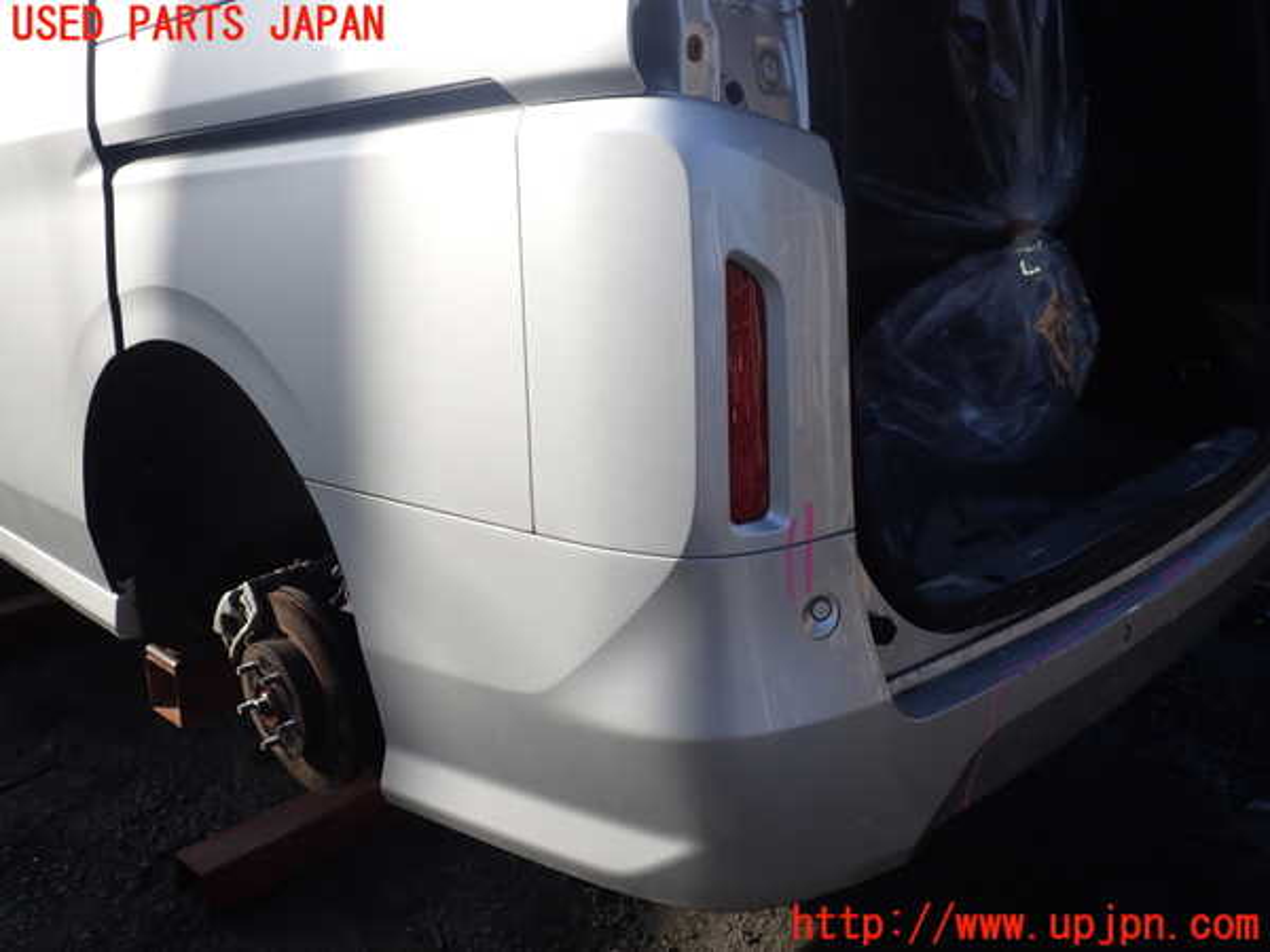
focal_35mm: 30
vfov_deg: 46.8
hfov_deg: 60.0
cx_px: 635
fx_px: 1101
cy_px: 476
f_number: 3.2
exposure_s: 1/800
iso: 100
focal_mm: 5.4
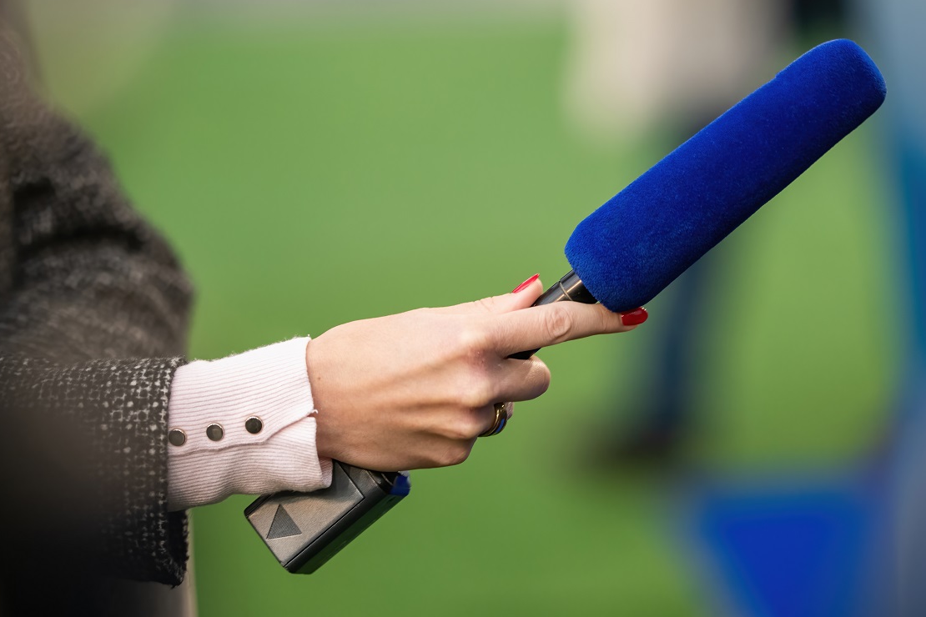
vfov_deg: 7.0
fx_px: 5067
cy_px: 221
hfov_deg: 10.4
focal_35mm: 197
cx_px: 563
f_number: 2
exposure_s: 1/200
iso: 1600
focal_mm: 135
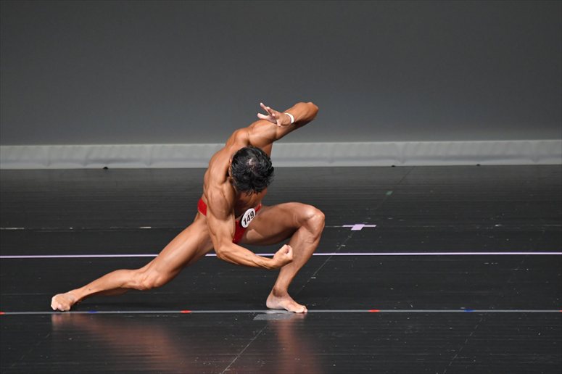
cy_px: 187
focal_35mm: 450
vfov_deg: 3.1
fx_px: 7022
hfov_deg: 4.6
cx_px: 281
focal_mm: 300
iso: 4000
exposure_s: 1/400
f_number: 5.6
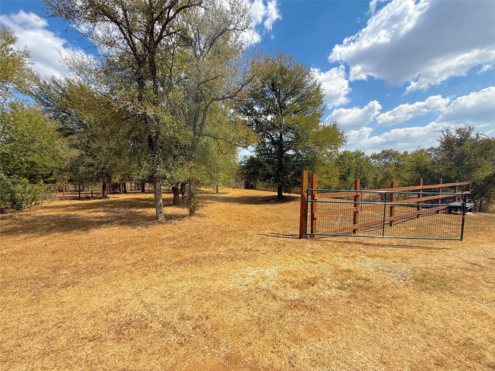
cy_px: 186
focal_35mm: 14
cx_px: 248
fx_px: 200
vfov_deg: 85.7
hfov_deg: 102.1
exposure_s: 1/1534
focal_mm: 2.22
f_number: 2.2
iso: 50
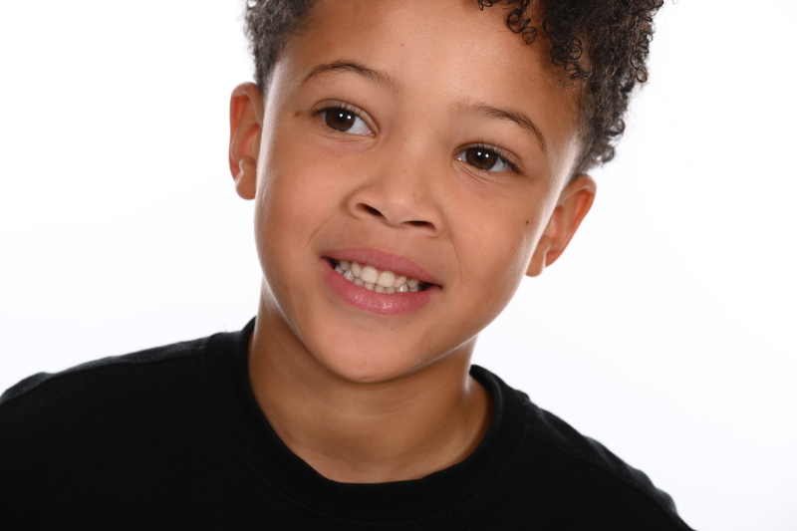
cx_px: 398
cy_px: 266
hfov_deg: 17.1
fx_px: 2656
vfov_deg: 11.4
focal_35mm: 120
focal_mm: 120
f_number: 10
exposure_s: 1/125
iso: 400
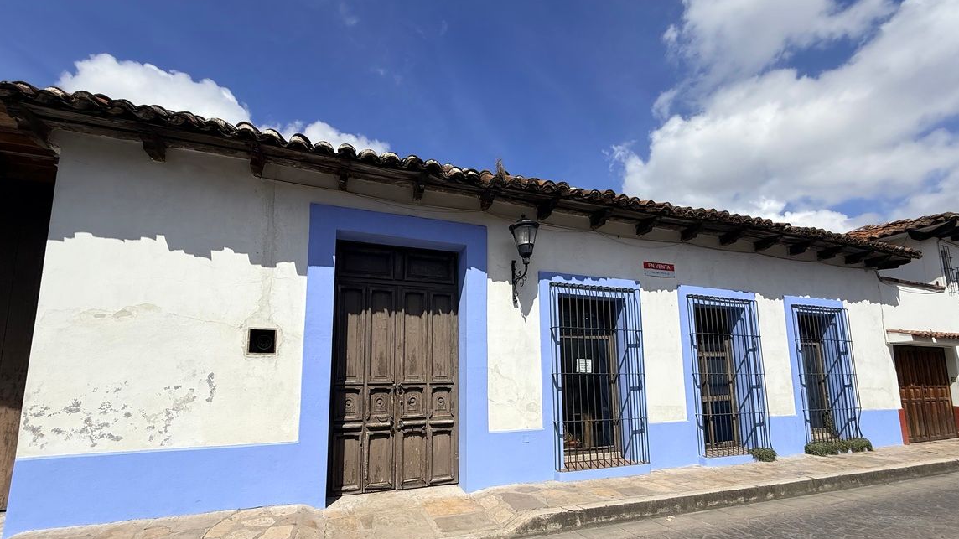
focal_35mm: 16
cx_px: 469
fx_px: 407
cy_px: 321
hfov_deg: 99.4
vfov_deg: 66.5
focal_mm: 2.22
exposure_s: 1/4425
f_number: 2.2
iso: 50
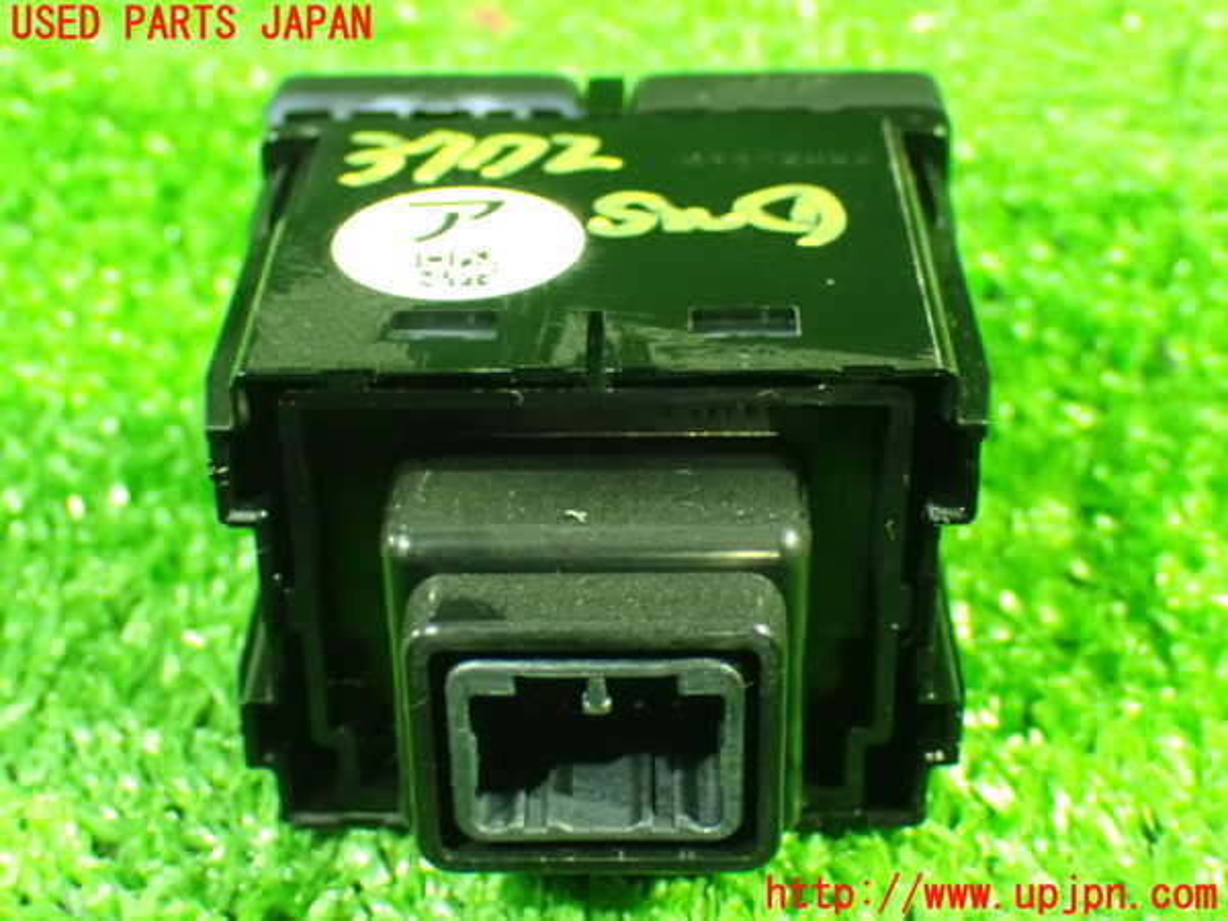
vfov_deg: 23.7
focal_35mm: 62
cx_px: 614
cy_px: 460
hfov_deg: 31.2
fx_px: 2199
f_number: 3.6
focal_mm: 11.09
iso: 1600
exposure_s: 1/8
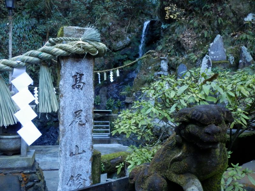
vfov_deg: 32.9
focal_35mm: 44
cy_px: 96
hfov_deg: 42.9
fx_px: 324
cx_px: 128
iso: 640
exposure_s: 1/40
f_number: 4.2
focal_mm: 7.9
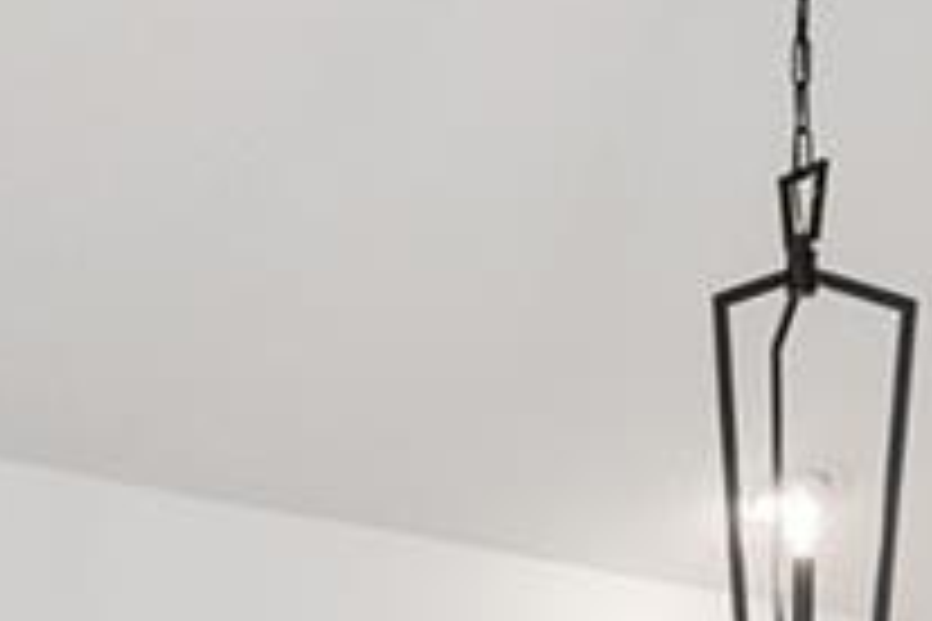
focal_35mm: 139
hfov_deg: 14.7
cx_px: 194
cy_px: 1372
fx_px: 3598
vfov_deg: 9.1
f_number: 6.3
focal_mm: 18
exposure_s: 1/4
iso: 125
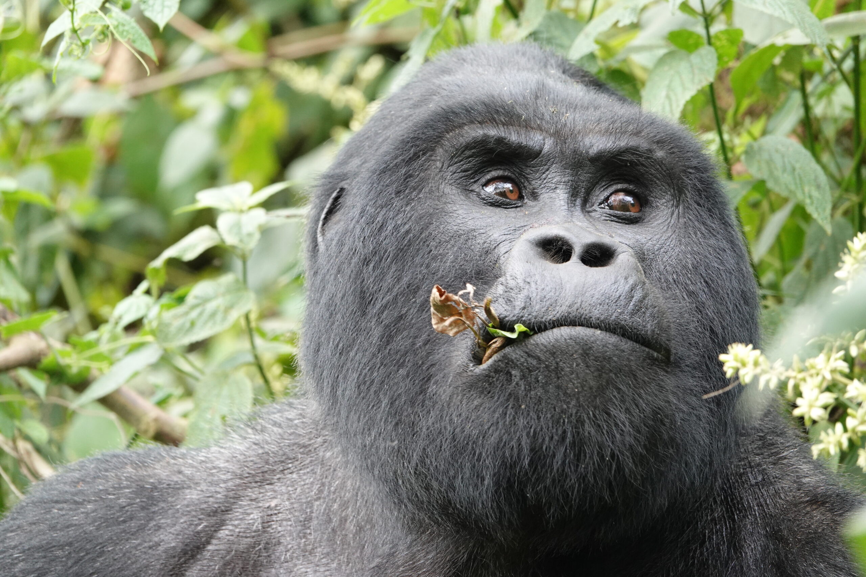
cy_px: 288
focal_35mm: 361
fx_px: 8684
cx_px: 433
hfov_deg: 5.7
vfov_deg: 3.8
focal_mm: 132.24
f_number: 4
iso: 800
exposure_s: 1/200
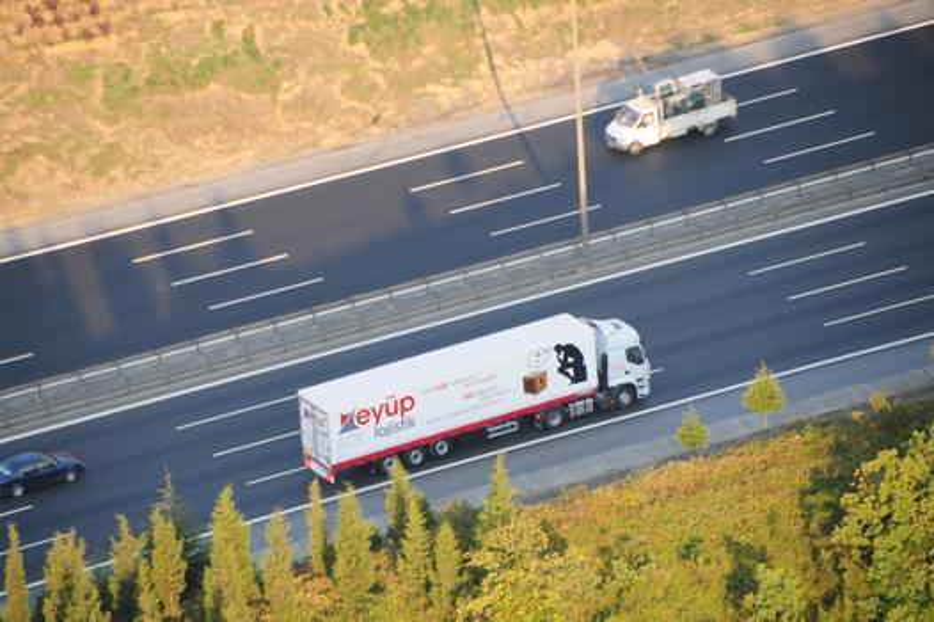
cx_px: 467
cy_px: 311
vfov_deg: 4.6
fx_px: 7778
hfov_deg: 6.9
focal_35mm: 300
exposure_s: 1/250
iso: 320
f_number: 5.6
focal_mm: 200
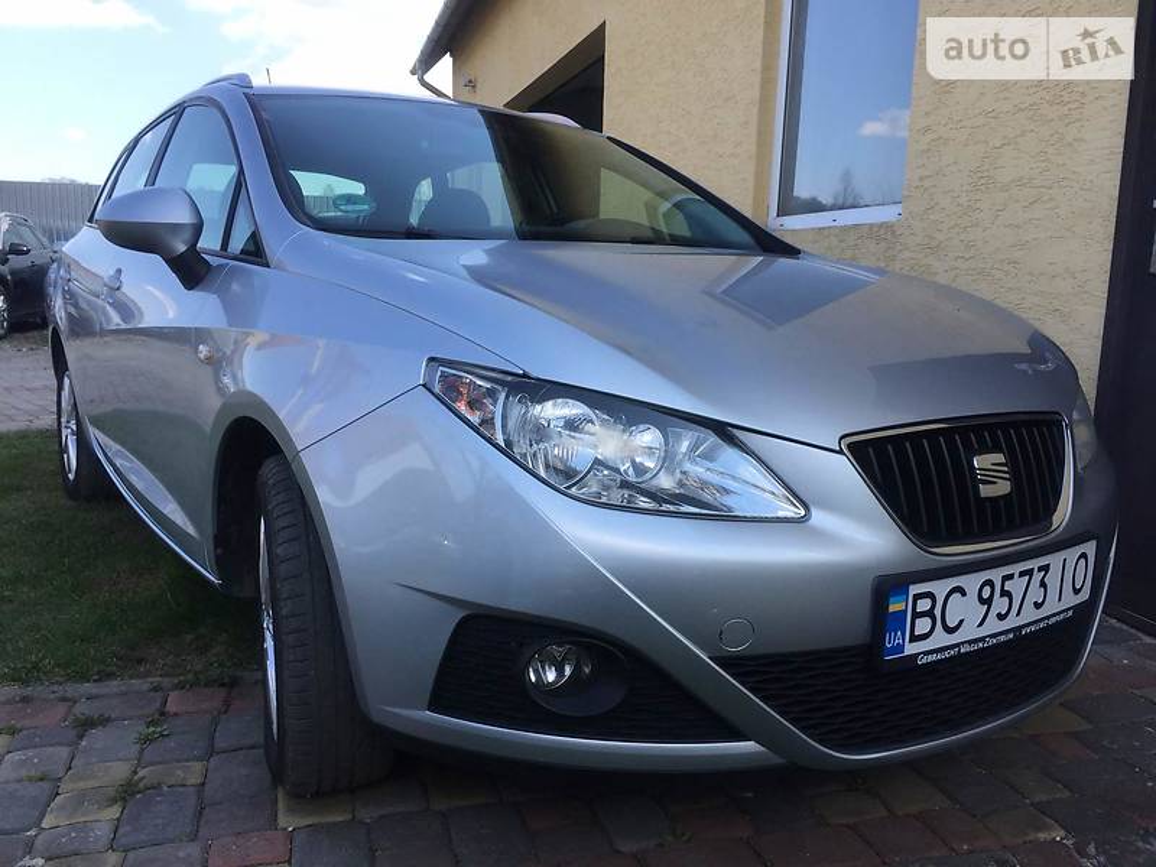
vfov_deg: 48.2
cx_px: 578
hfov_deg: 61.7
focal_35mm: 29
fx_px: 968
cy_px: 434
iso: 32
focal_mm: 4.2
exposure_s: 1/618
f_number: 2.2
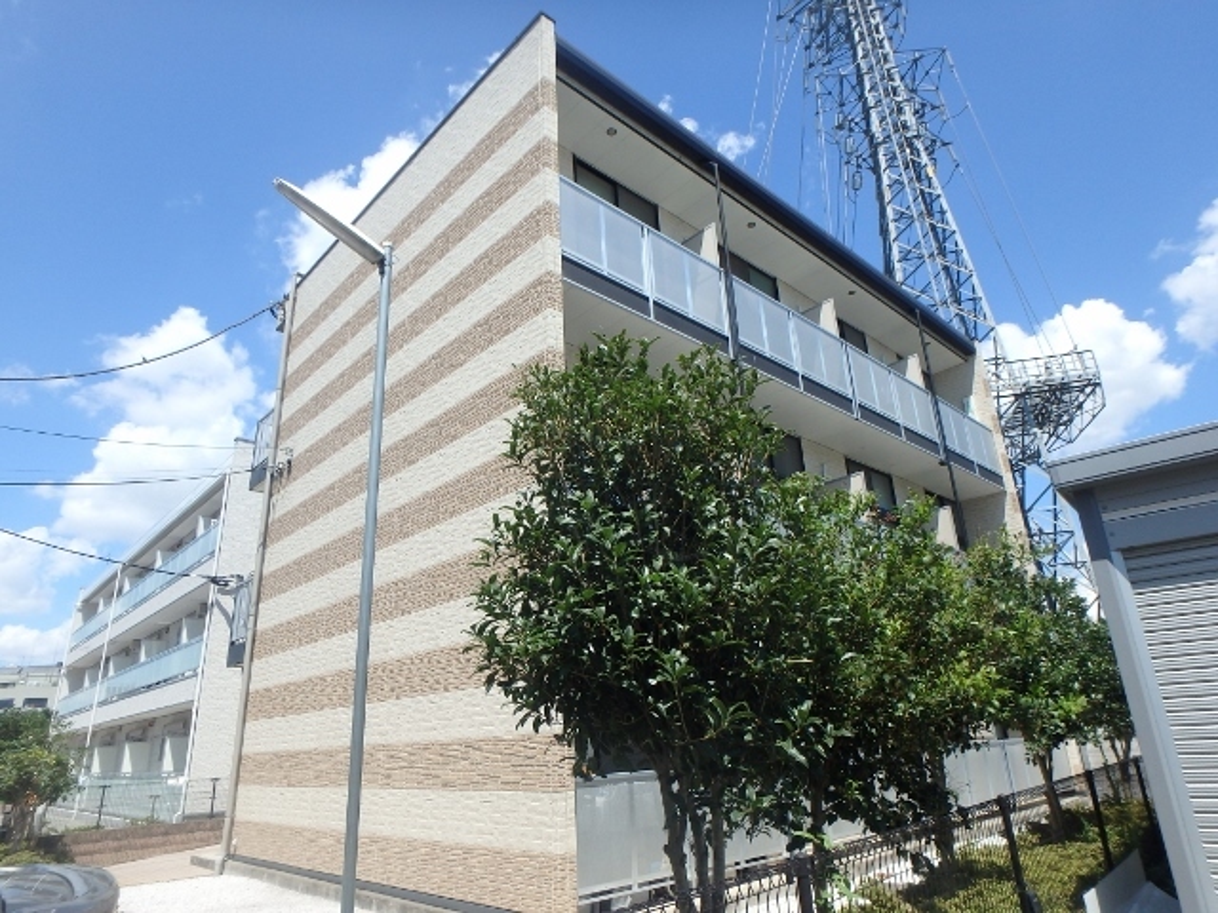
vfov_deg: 63.4
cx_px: 609
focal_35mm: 21
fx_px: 739
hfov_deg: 79.0
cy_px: 456
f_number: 3.5
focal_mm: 3.7
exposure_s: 1/1000
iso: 125
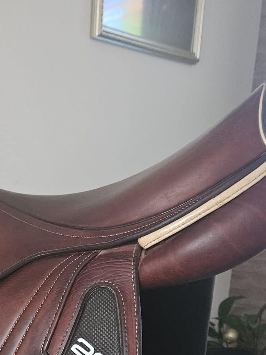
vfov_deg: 30.6
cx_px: 4
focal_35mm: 59
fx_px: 605
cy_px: 349
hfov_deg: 23.8
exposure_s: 1/25
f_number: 1.8
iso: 640
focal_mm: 5.4
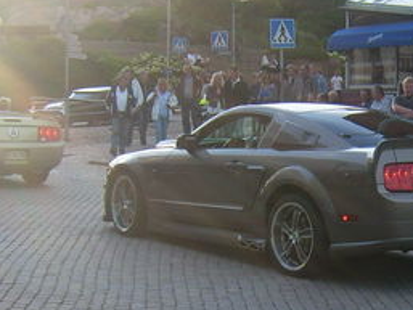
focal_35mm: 87
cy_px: 212
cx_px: 333
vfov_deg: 16.9
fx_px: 1038
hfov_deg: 22.2
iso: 50
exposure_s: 1/385
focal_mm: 5.95
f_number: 2.8
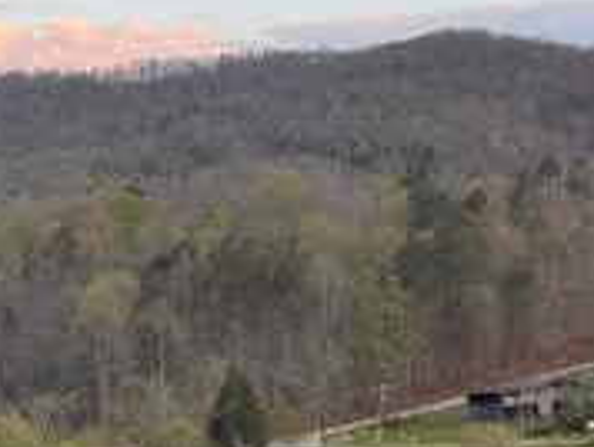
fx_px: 1976
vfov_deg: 12.8
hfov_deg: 16.2
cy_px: 414
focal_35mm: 115
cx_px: 763
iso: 80
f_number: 1.78
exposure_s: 1/318
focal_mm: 6.76
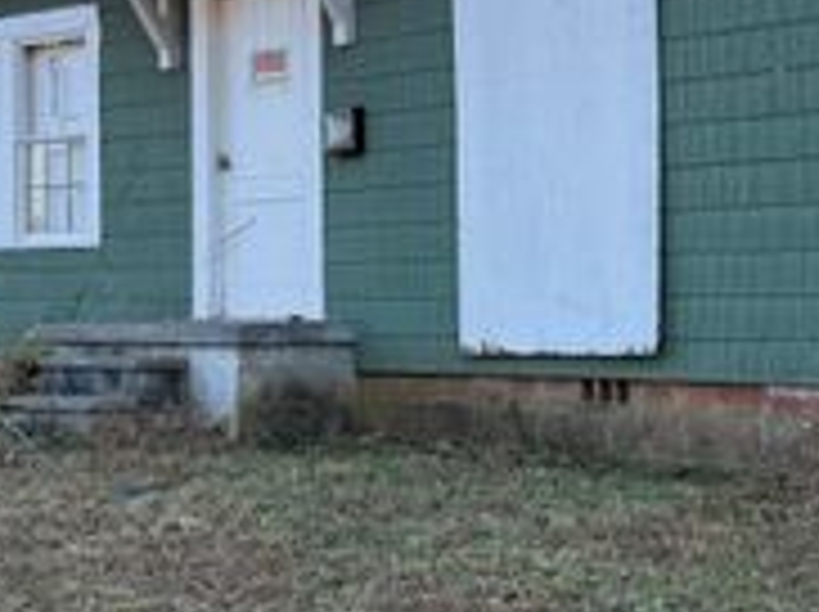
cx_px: 446
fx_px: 1559
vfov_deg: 22.2
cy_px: 268
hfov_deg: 29.4
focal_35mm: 66
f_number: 1.78
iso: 100
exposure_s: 1/909
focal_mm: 6.76
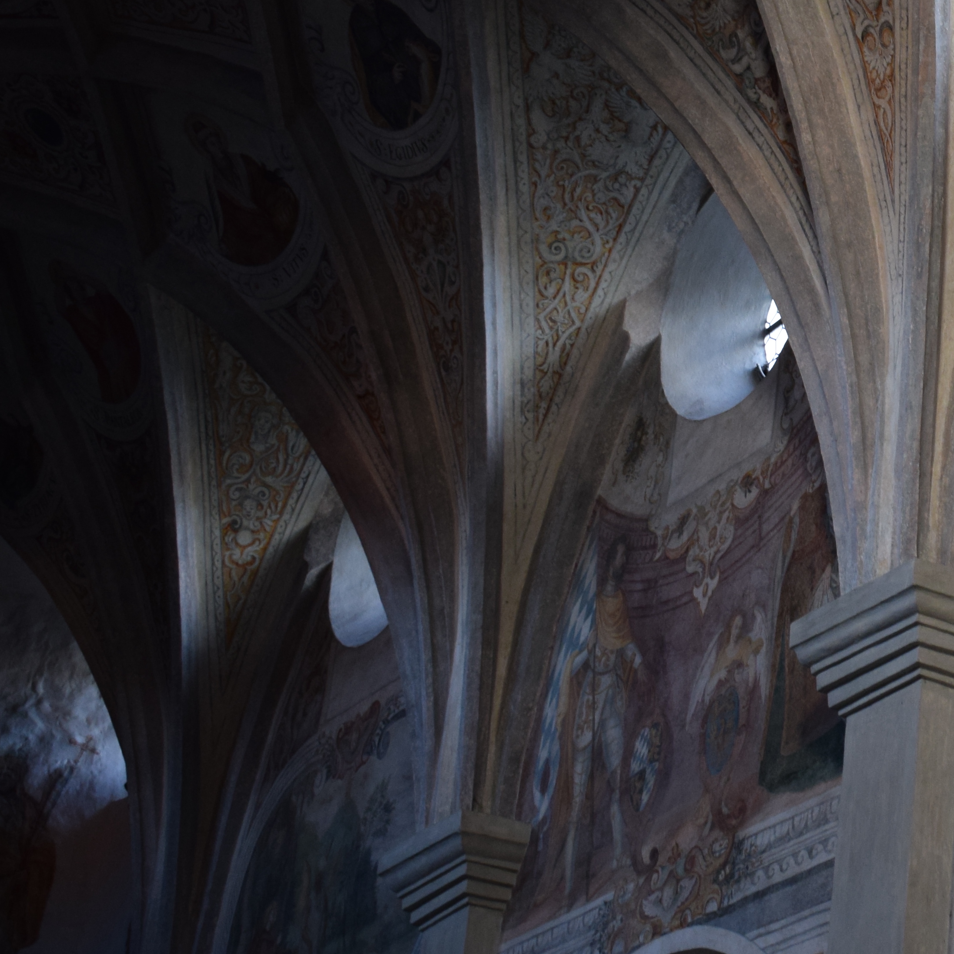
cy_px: 373
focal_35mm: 101
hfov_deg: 16.4
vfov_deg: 17.2
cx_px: 1168
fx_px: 3154
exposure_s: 1/60
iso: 450
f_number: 4.2
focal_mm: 29
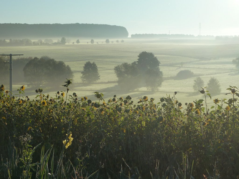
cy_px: 90
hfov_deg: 21.8
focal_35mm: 90
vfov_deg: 16.4
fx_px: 621
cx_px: 120
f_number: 5.6
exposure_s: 1/640
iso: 125
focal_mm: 14.7
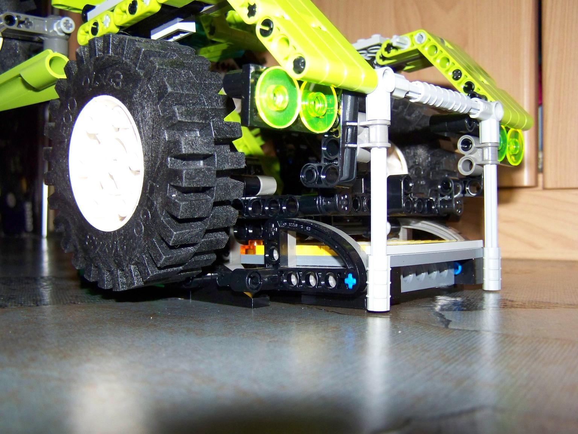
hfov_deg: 49.0
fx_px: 635
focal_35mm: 38
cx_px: 289
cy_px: 217
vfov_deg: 37.7
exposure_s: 1/30
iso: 200
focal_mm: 6.3
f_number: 2.8
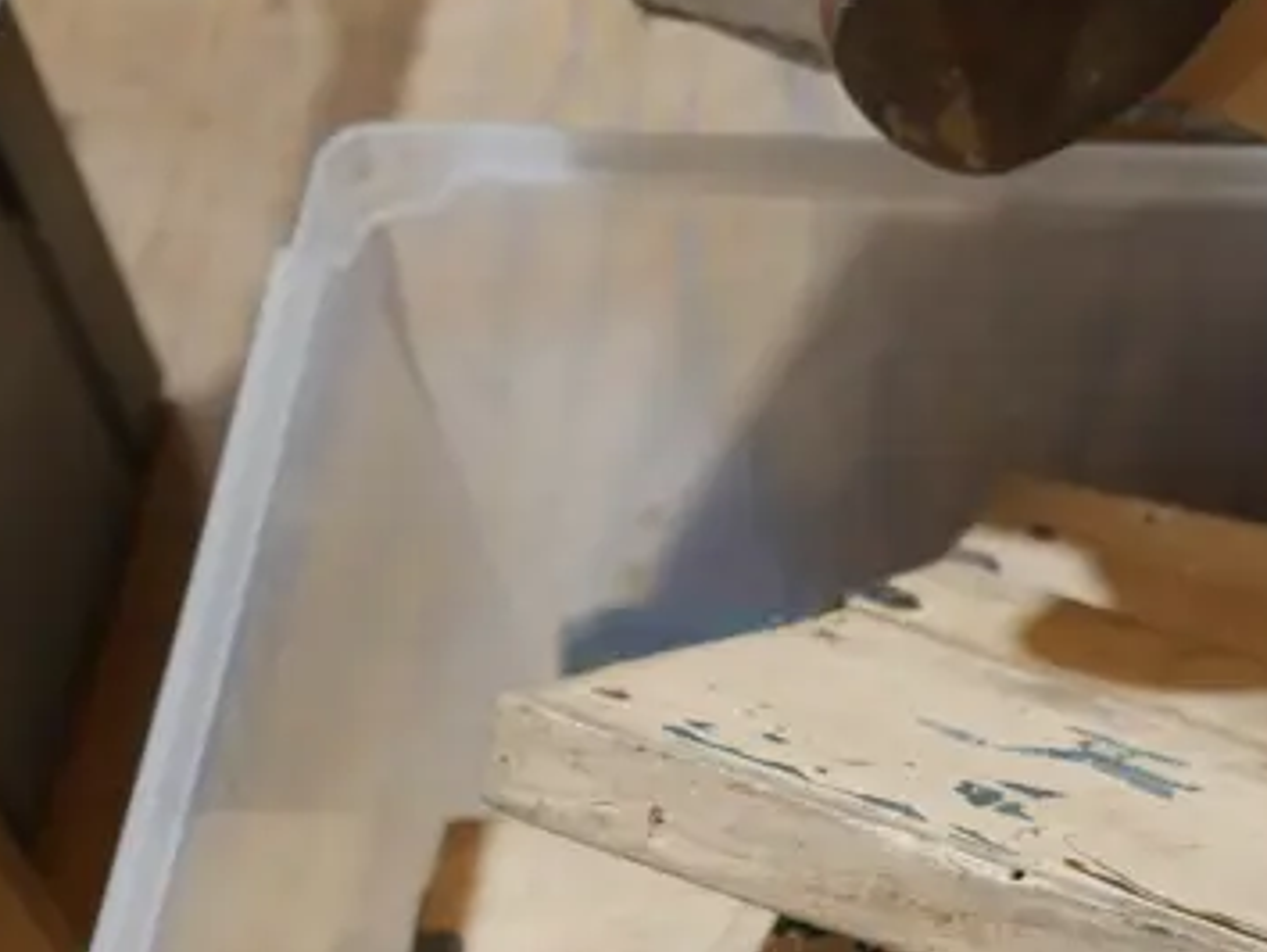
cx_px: 1321
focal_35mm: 104
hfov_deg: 18.3
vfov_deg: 13.7
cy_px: 1226
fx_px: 3809
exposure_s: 1/60
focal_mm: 18
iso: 320
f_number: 4
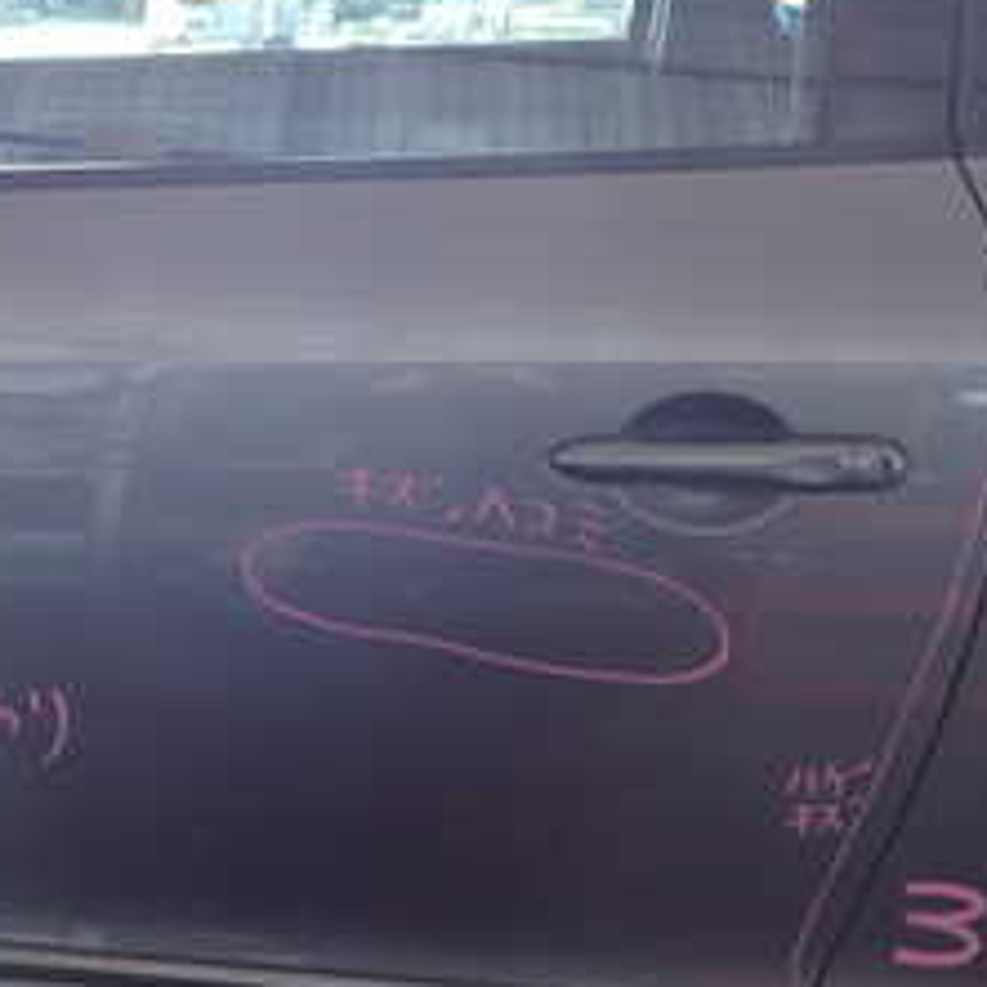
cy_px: 402
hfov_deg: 27.8
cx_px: 138
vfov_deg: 28.6
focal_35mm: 60
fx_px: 1936
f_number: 2
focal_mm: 4.5
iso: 200
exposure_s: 1/60
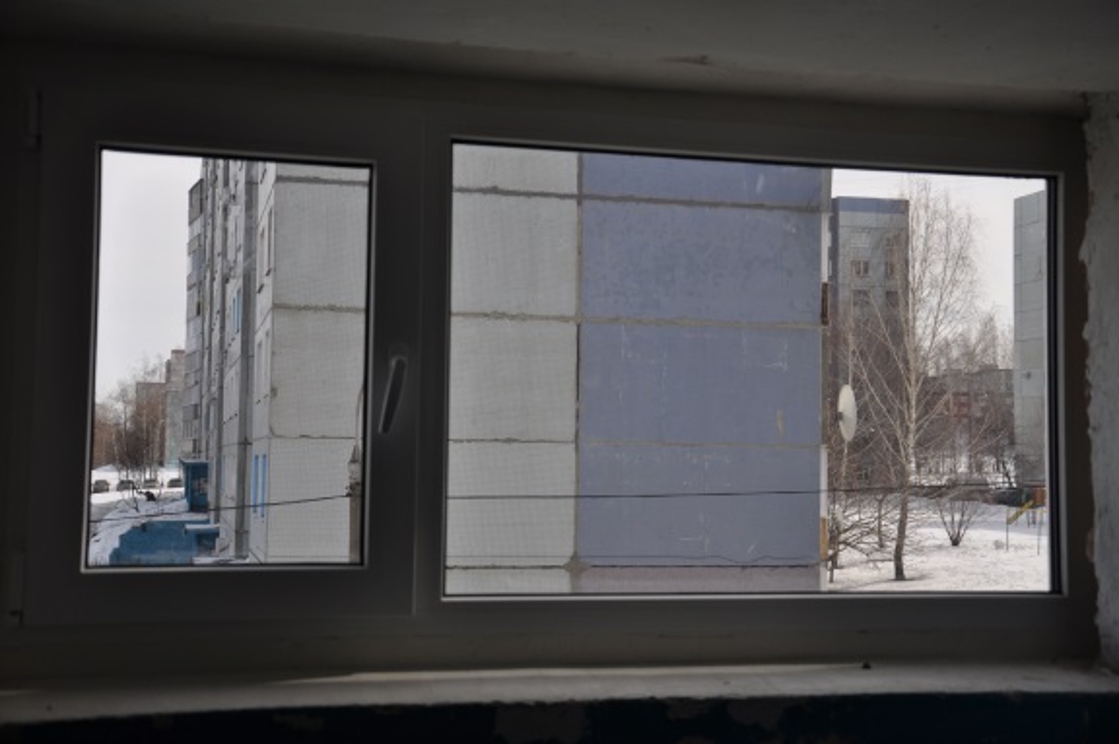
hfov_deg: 38.9
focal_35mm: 51
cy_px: 372
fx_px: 1584
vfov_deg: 26.4
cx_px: 560
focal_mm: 34
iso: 200
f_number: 4.2
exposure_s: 1/1600
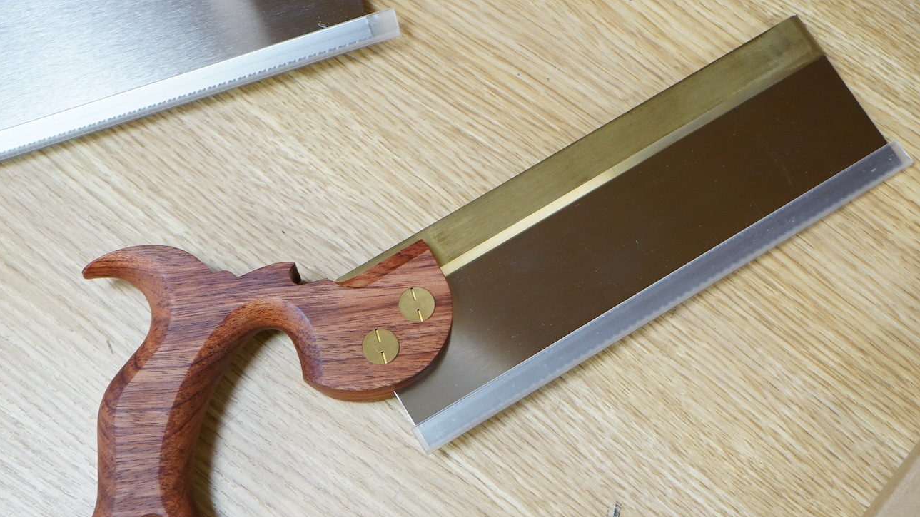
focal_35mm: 60
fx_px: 1464
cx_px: 473
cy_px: 316
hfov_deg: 34.9
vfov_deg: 20.0
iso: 2500
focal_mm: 43
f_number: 6.3
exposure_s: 1/100
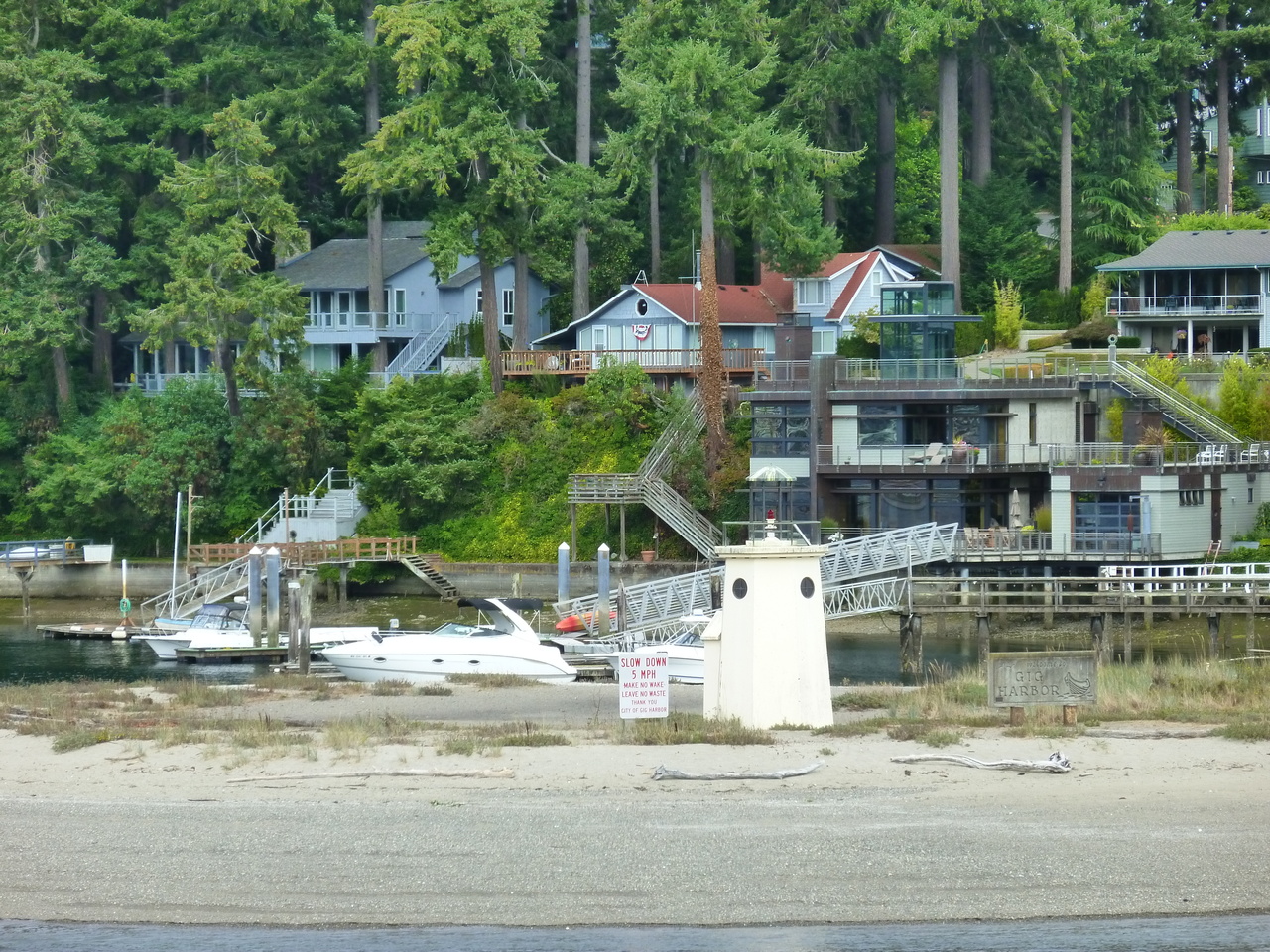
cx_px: 635
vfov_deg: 8.1
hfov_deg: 10.7
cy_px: 476
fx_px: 6751
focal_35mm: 184
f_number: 5.9
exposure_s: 1/125
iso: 125
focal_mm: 33
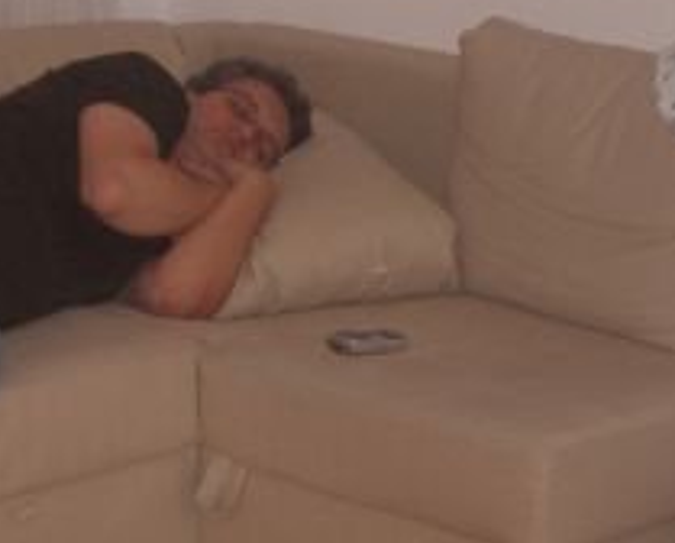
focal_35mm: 137
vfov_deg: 11.3
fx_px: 2742
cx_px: -39
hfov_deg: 13.8
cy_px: 213
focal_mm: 8.2
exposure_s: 1/40
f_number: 3.1
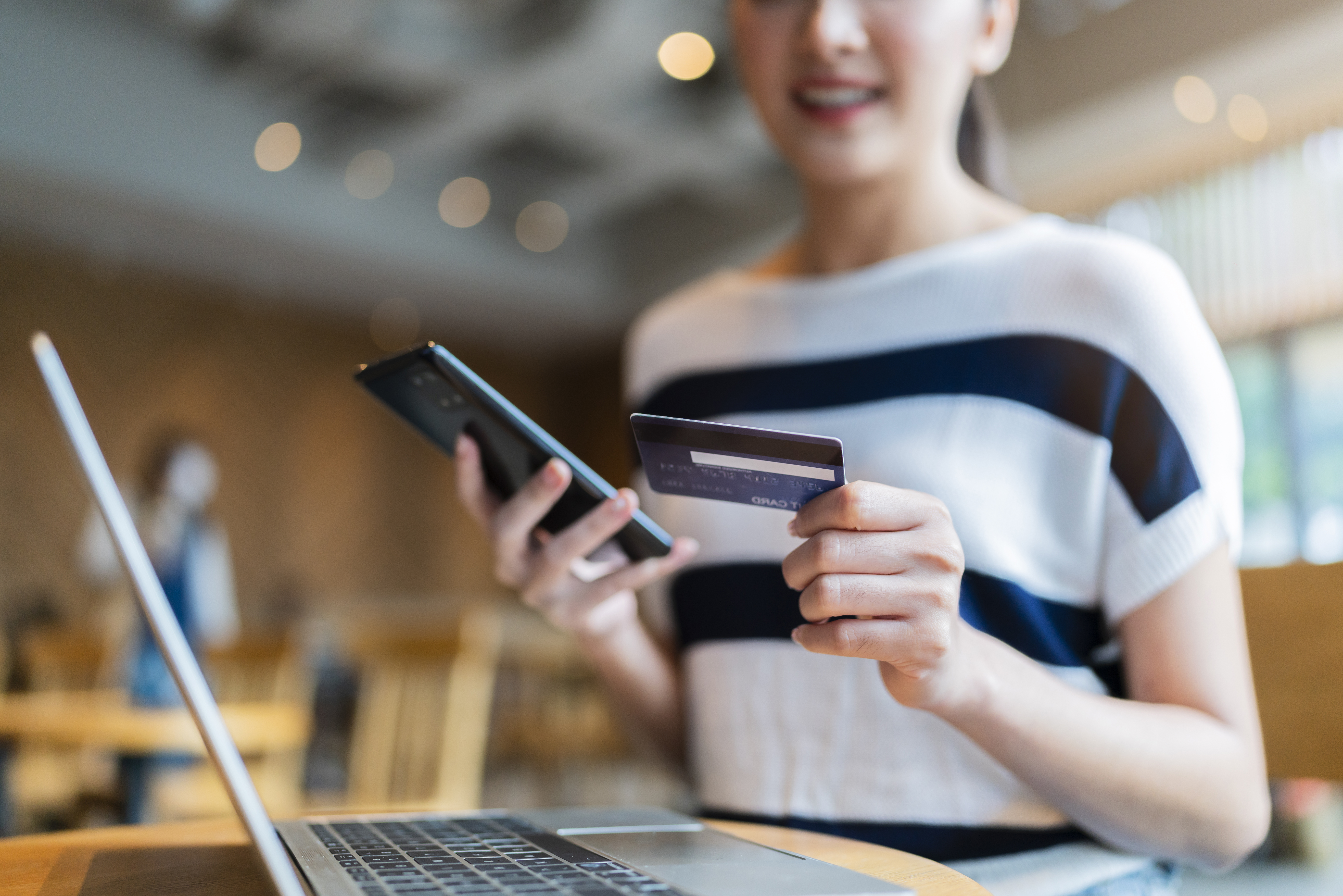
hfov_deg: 54.4
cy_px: 448
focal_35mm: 35
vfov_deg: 37.9
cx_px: 672
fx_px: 1306
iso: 400
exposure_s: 1/400
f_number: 1.4
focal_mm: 35
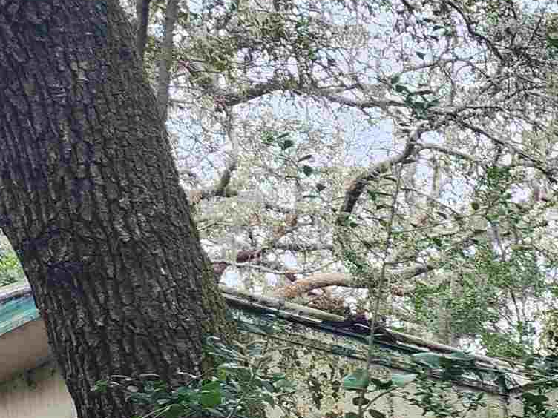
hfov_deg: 17.0
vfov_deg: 14.3
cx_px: 1021
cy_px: 689
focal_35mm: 94
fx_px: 1515
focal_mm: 5.4
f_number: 1.8
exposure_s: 1/180
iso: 50
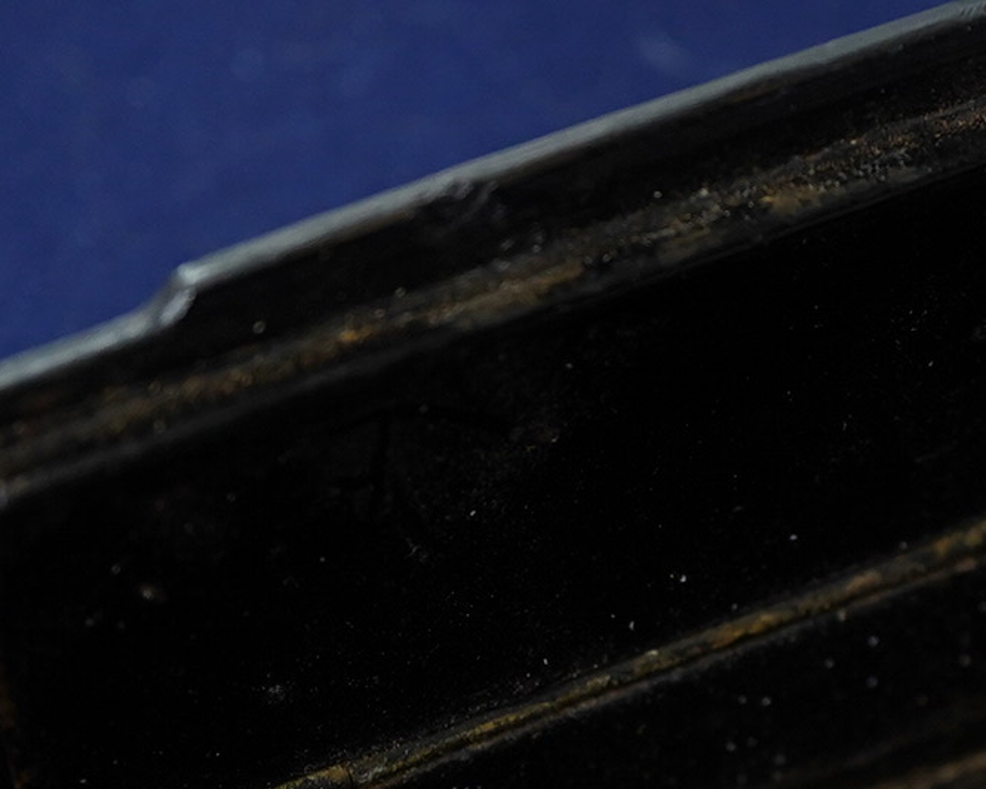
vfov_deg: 12.2
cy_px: 780
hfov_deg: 15.4
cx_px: 688
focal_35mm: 125
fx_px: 3648
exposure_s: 1/125
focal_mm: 30
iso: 1250
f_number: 3.5
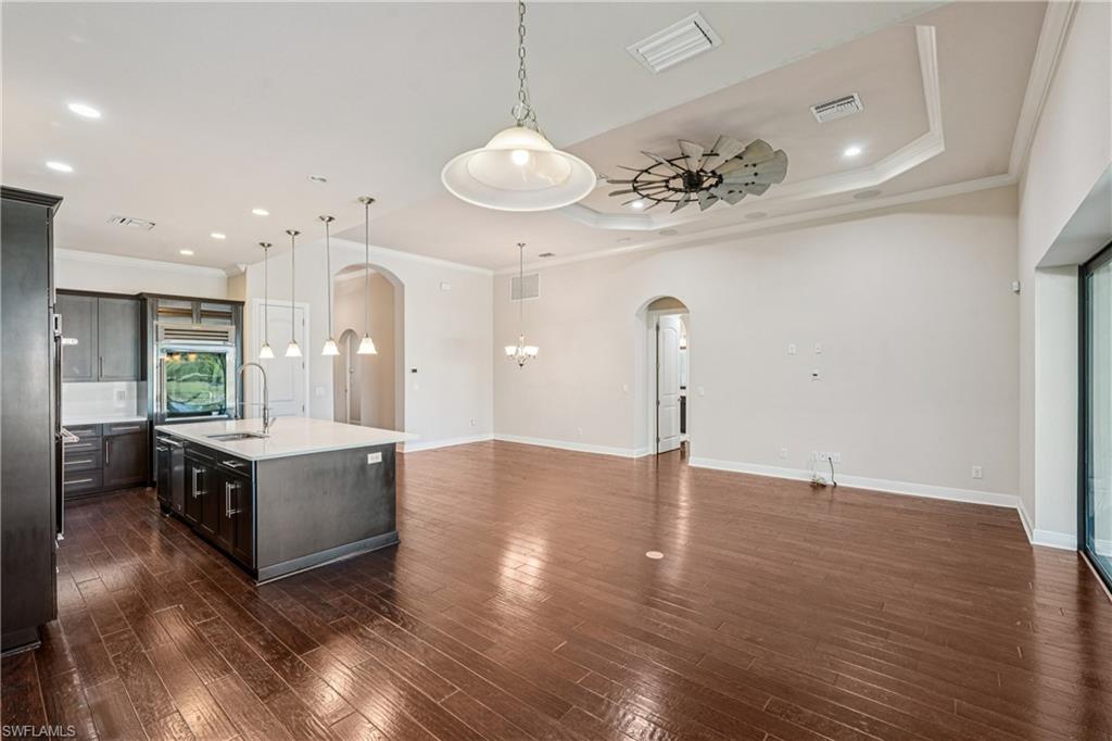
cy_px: 370
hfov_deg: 95.0
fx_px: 509
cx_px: 556
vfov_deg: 72.0
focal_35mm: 16
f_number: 8
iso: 400
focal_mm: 16.5
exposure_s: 1/8
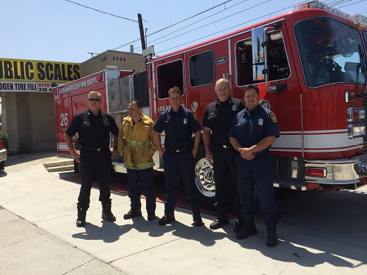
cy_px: 138
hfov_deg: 60.0
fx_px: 318
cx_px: 184
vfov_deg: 46.8
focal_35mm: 30
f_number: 2.2
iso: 40
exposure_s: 1/2283
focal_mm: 4.12
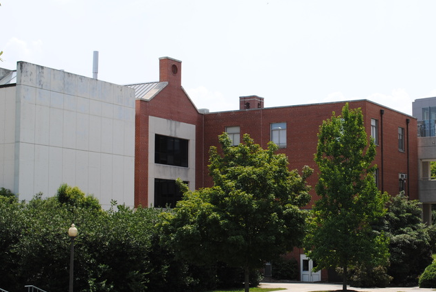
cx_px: 305
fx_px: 824
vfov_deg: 20.1
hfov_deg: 29.3
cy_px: 168
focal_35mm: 68
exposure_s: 1/200
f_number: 7.1
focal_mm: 32
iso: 100
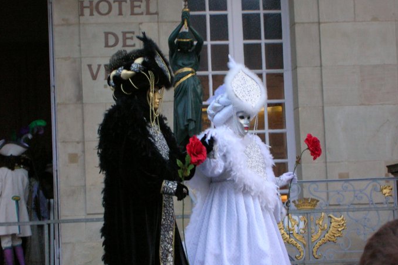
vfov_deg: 12.5
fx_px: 1216
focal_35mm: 110
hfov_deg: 18.6
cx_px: 199
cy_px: 149
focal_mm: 17.4
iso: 200
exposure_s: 1/106
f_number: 4.9
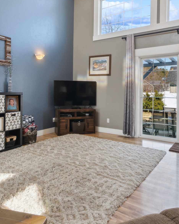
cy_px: 90
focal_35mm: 26
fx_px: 172
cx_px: 79
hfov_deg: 54.8
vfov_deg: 65.4
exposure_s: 1/80
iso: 200
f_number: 6.3
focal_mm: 10
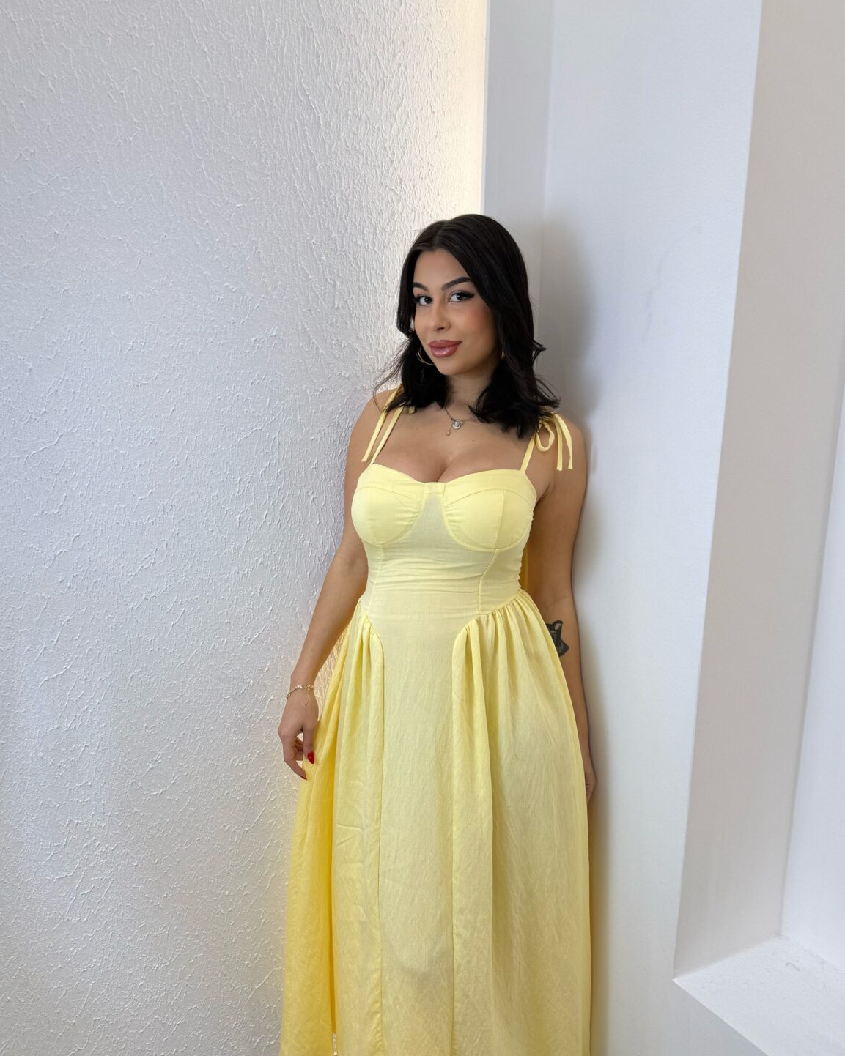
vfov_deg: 65.9
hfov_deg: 54.9
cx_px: 435
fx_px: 813
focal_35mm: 26
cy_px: 584
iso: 64
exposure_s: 1/167
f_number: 1.78
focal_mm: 6.76
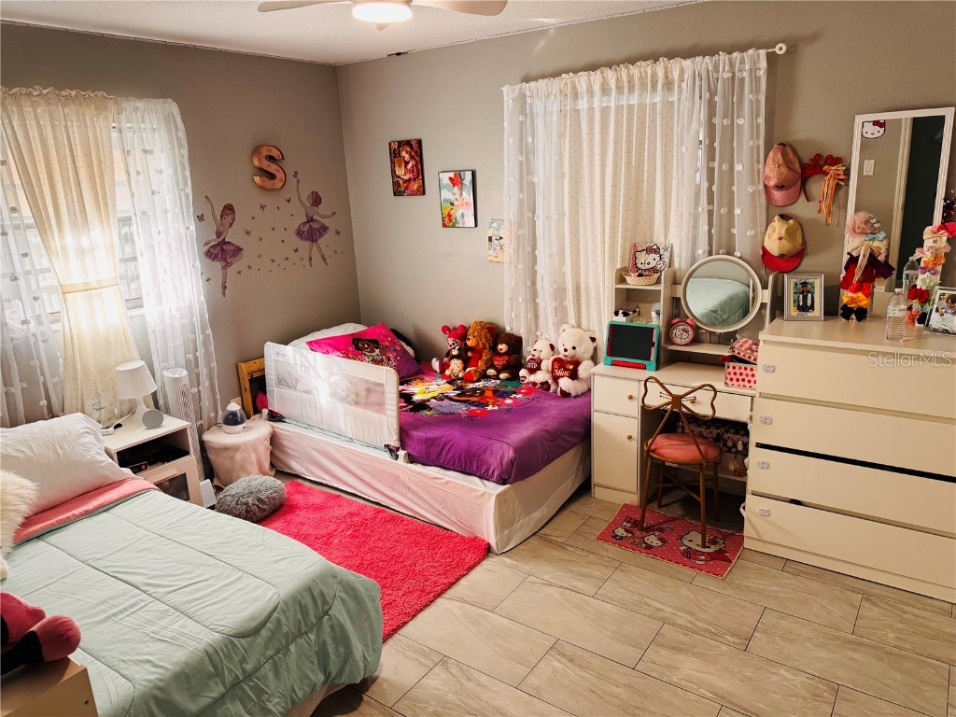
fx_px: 663
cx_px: 478
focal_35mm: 24
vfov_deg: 56.8
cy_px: 358
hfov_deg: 71.6
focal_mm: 6.76
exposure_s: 1/121
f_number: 1.78
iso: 160
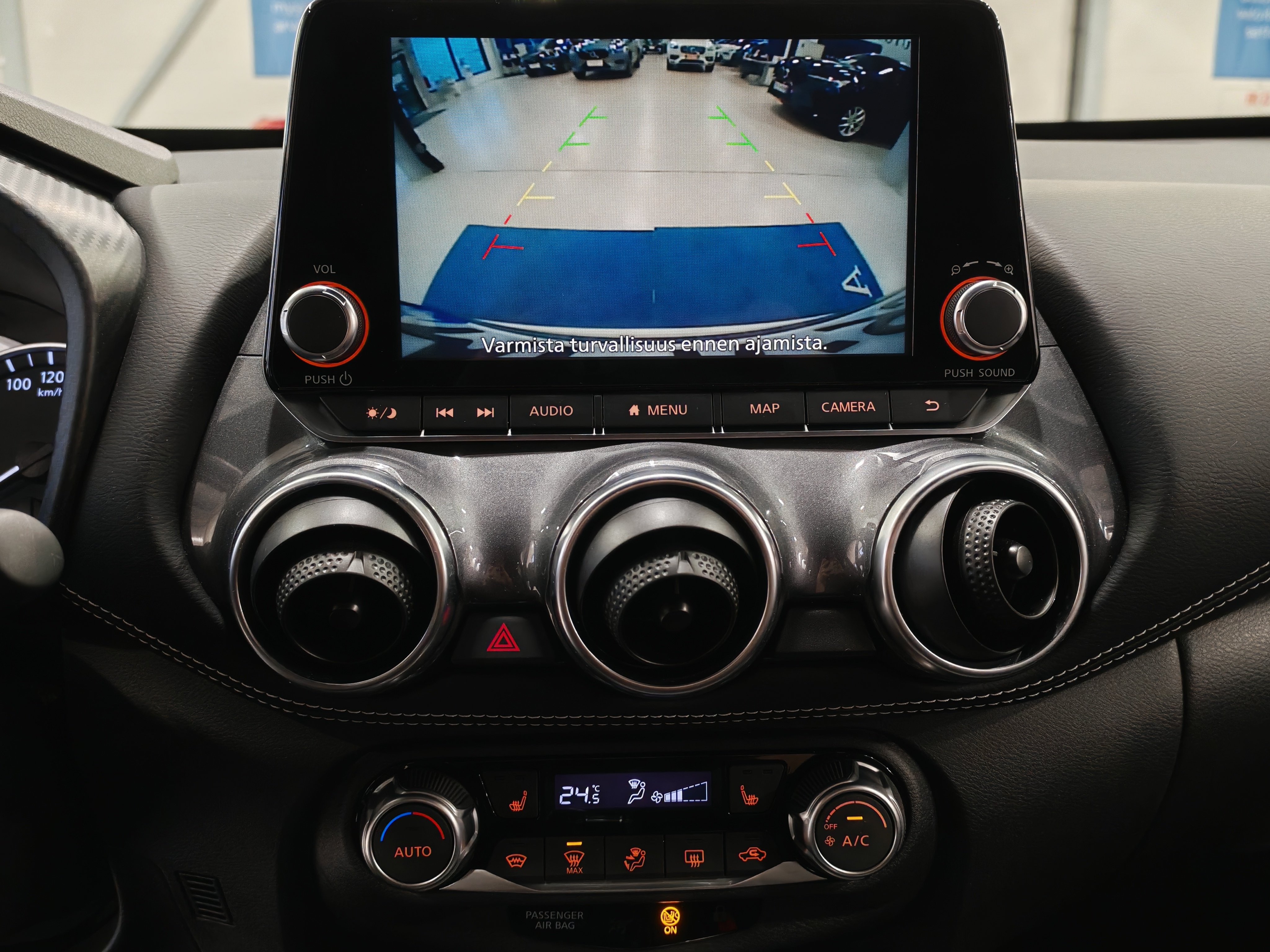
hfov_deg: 55.4
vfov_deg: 42.9
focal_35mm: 33
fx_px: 1211
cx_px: 635
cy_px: 476
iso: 764
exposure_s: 1/50
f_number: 1.9
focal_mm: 6.12
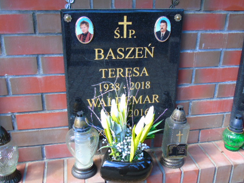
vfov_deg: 40.7
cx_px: 125
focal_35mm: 35
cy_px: 92
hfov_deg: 52.6
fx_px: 247
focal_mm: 6.1
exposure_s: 1/40
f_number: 3.8
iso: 80
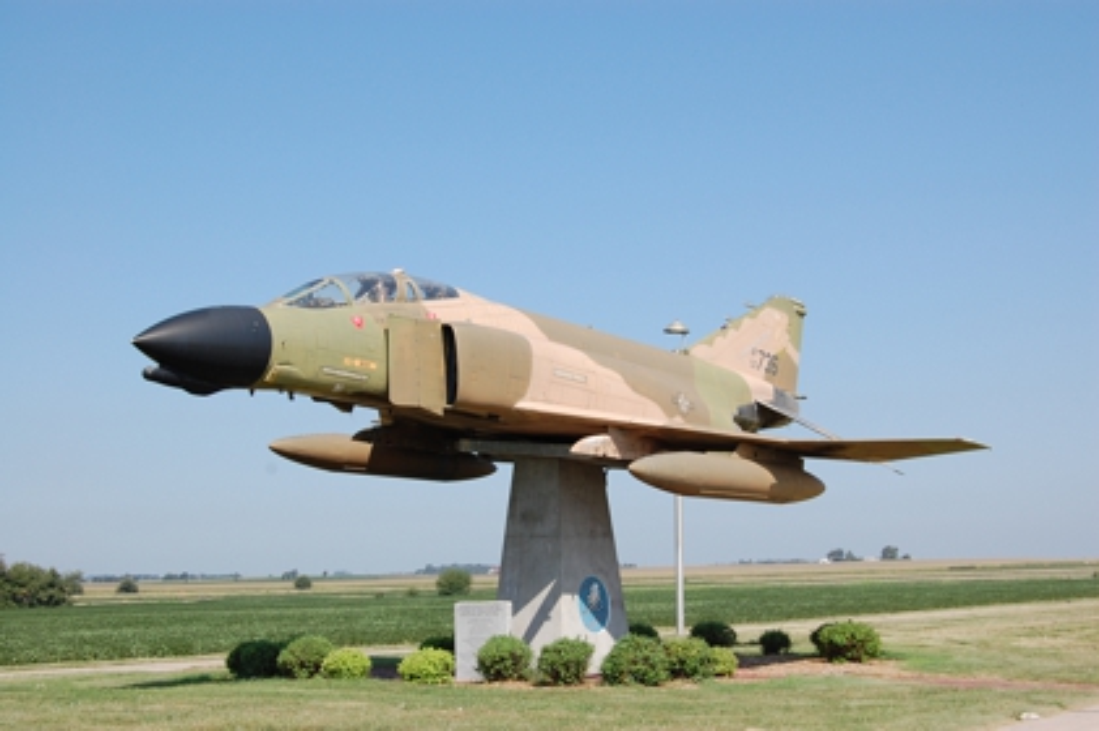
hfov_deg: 35.1
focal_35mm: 57
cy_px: 366
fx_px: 1739
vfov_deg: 23.7
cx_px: 550
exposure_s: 1/320
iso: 200
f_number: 10
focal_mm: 38
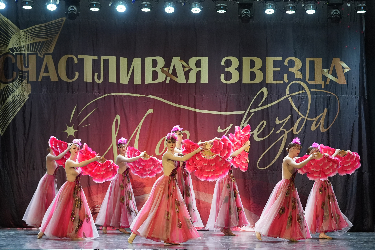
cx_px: 188
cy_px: 125
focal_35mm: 105
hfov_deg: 19.5
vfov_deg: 13.0
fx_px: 1094
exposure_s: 1/400
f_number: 2.8
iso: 2500
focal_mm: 70
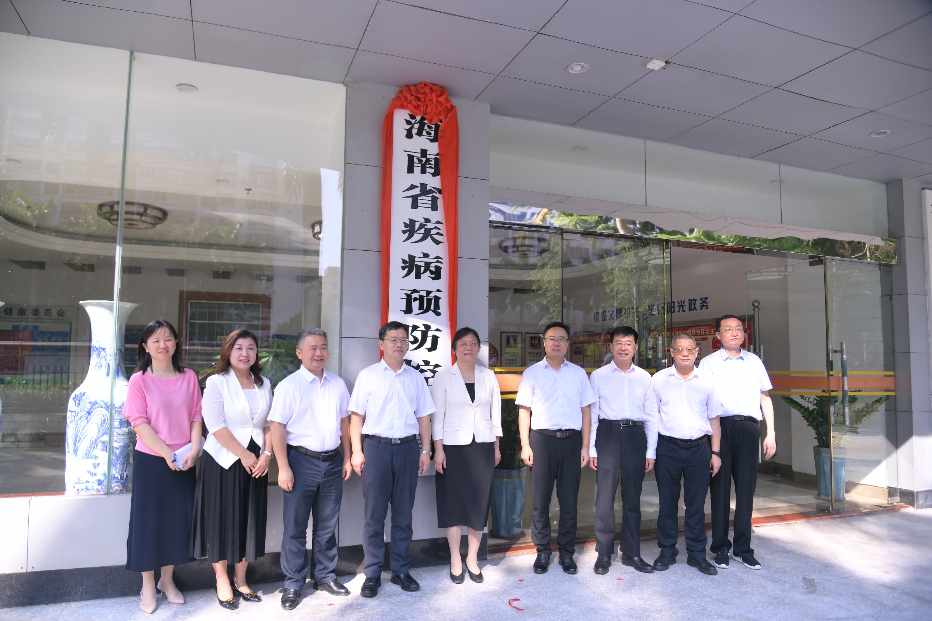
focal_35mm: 24
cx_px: 466
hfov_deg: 73.7
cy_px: 310
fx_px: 621
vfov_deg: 53.1
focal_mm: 24
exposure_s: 1/100
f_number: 4
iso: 64
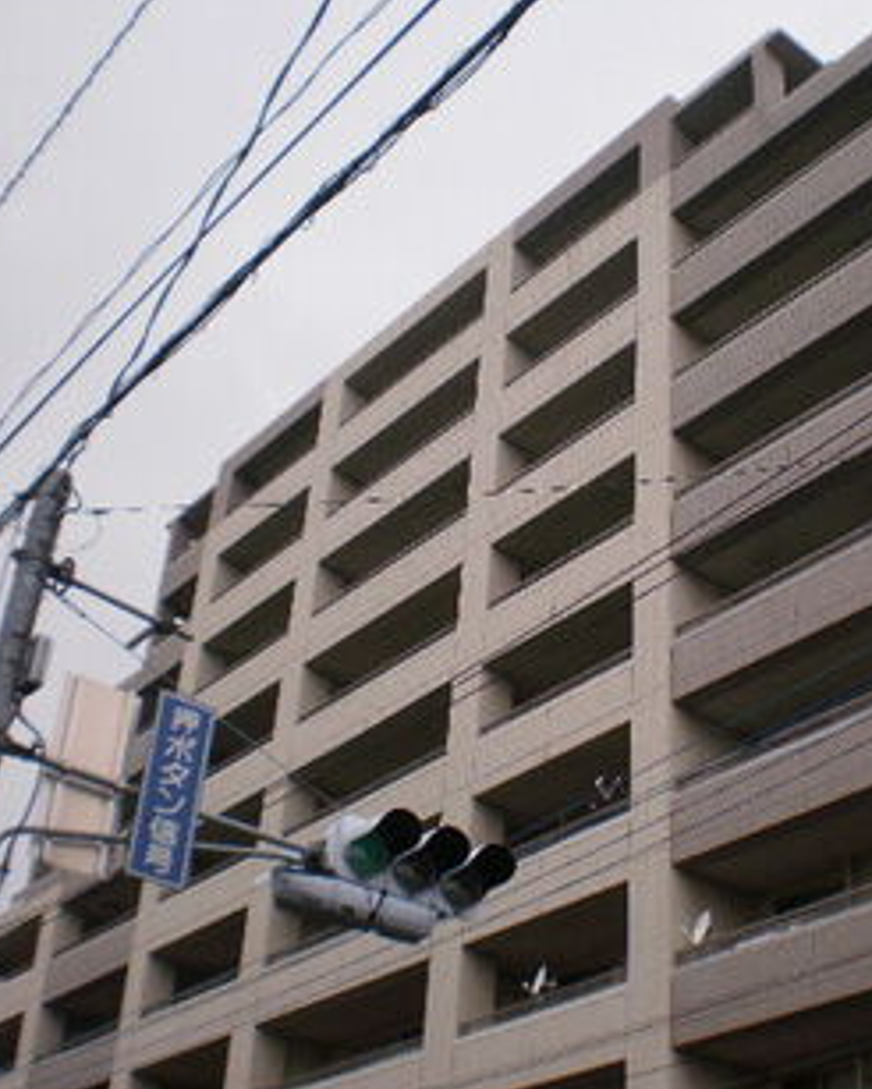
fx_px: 1547
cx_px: 631
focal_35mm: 48
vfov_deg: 38.8
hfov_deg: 31.0
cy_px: 548
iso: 100
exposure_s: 1/200
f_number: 4.6
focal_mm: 6.3
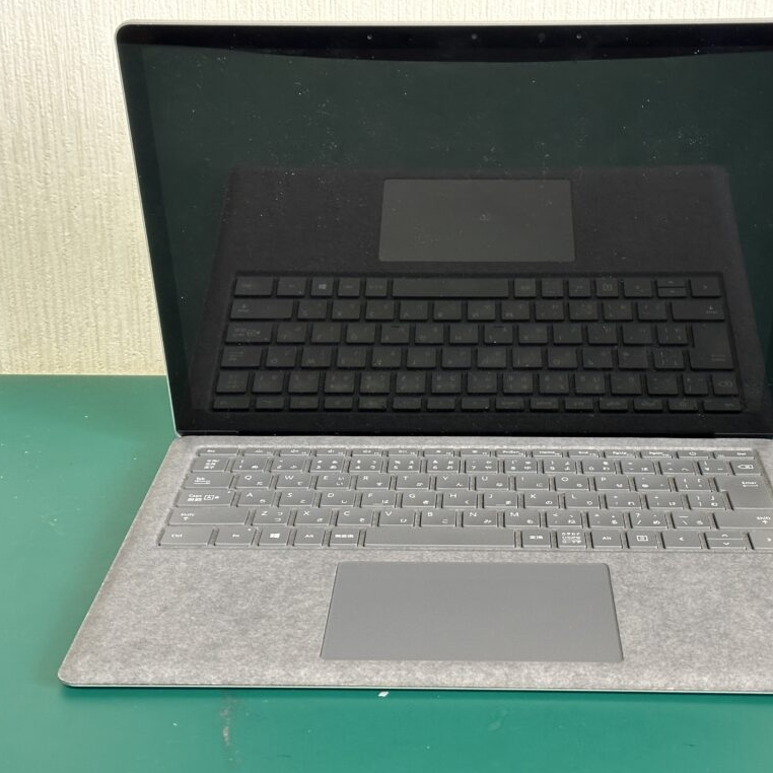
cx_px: 455
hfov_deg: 30.0
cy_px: 386
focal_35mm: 57
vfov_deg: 30.0
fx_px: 1440
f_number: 1.78
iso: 320
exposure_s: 1/33
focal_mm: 6.86
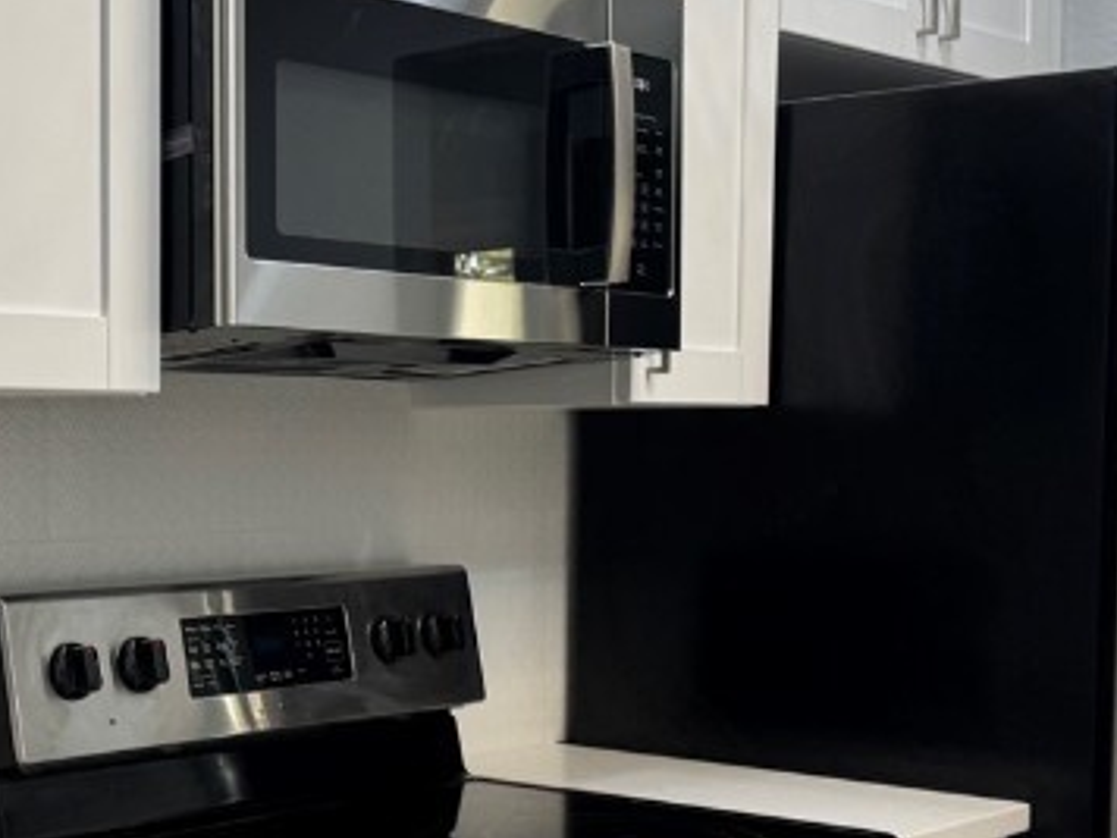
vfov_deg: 21.3
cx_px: 235
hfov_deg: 27.6
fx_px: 2227
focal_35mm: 69
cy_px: 540
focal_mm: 6.76
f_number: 1.78
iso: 125
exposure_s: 1/120
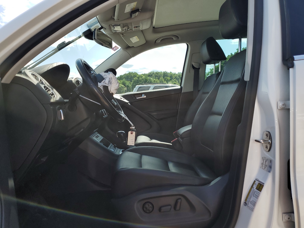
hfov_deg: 67.3
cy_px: 114
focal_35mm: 26
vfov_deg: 53.1
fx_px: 228
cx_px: 152
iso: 50
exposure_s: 1/1667
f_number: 1.5
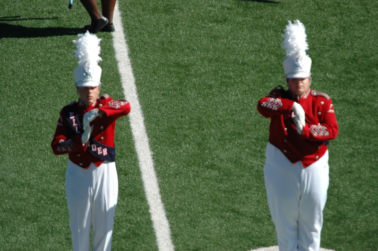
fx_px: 5980
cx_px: 189
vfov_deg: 2.4
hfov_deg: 3.6
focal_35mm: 570
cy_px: 126
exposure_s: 1/800
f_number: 5.6
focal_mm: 380
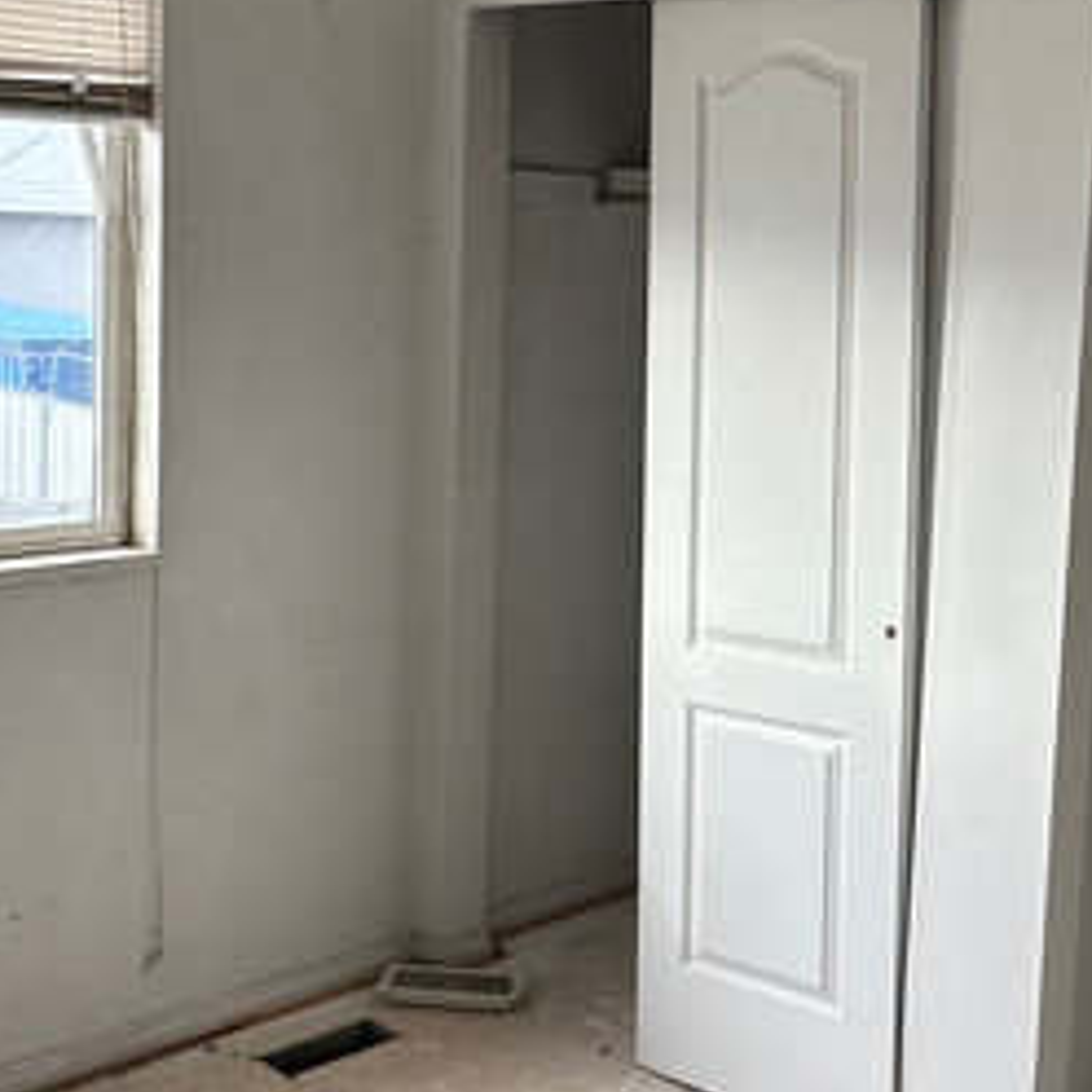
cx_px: 762
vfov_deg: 33.3
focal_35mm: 51
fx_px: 1820
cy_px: 462
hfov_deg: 33.0
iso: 125
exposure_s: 1/120
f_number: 2.2
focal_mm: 2.22
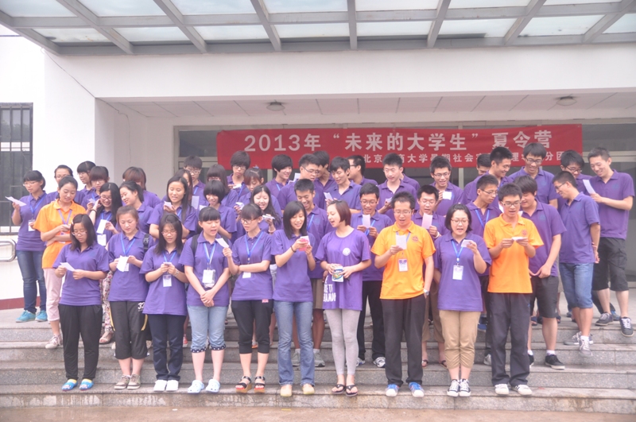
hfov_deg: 49.6
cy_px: 211
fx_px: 688
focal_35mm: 39
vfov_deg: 34.1
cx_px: 318
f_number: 4.5
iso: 800
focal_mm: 26
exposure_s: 1/80
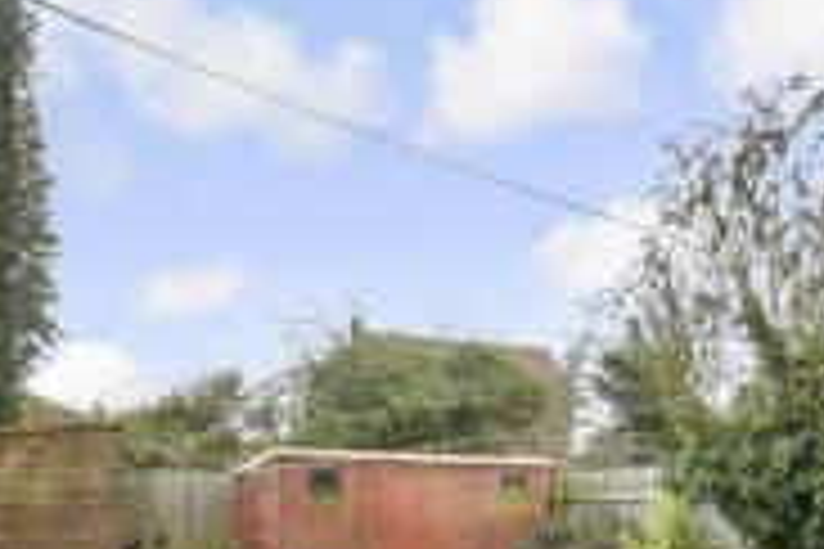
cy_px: 533
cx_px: 486
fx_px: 893
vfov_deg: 31.9
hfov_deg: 49.3
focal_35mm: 39
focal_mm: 10
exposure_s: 1/160
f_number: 8
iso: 400
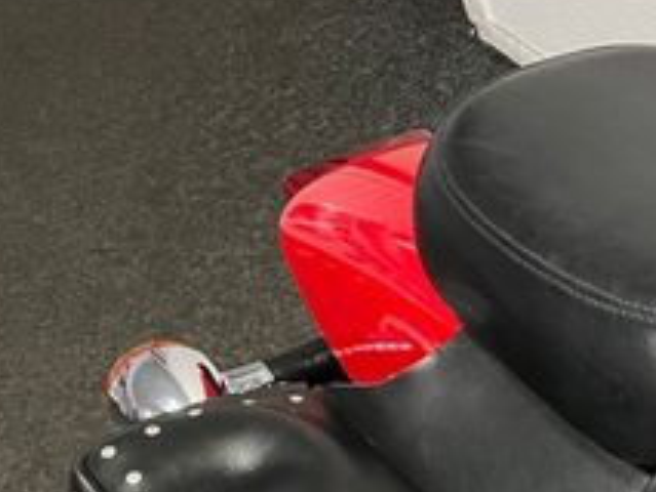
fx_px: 1479
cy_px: 643
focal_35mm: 78
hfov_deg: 21.6
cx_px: 939
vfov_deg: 17.7
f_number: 1.6
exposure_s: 1/50
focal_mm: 5.1
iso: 125
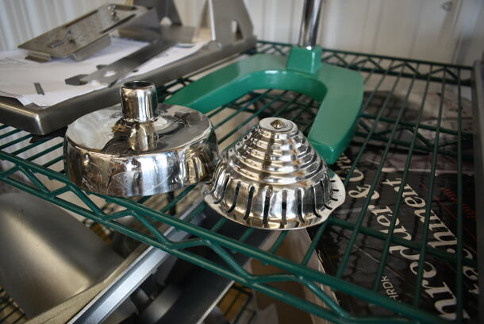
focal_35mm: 27
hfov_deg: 67.3
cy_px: 162
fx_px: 363
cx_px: 242
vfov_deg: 48.0
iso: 125
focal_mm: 18
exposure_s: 1/30
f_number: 3.5
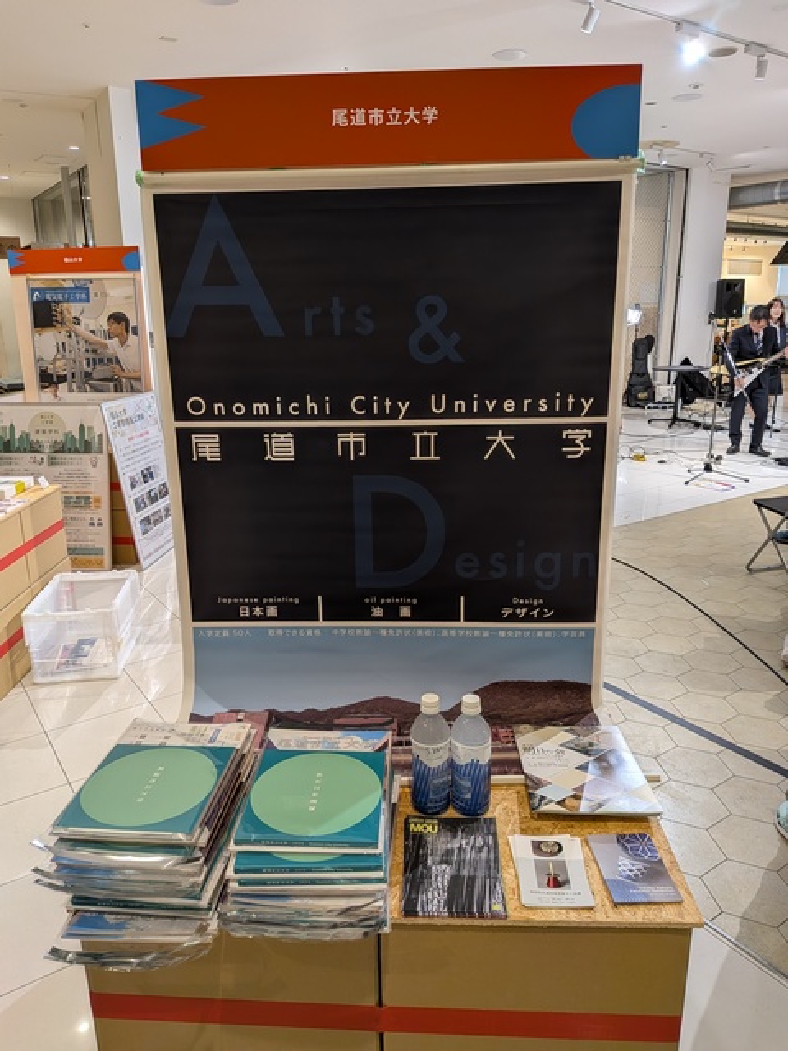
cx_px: 394
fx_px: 728
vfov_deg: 71.6
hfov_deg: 56.8
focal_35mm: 24
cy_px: 526
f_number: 1.7
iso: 59
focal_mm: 4.53
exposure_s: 1/40
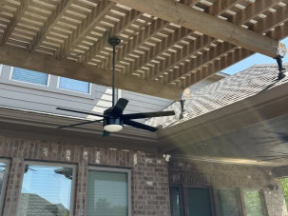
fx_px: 308
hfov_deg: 50.1
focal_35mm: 37
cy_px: 46
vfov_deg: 37.4
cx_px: 130
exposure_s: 1/980
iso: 80
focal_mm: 6.9
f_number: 1.8
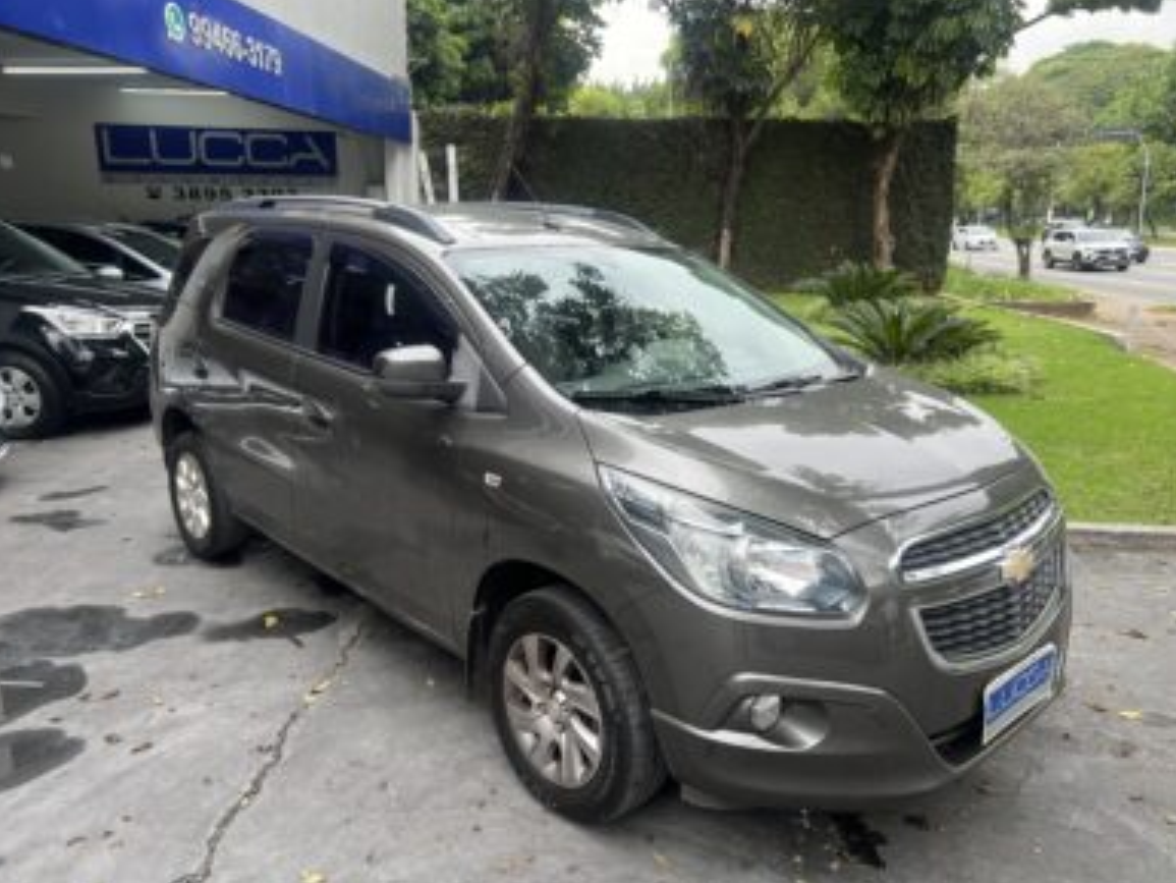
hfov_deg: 65.3
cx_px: 580
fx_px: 918
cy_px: 434
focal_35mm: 27
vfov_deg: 51.4
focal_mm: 5.7
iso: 50
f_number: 1.5
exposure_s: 1/696
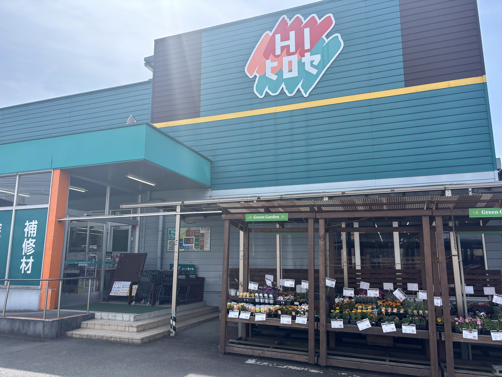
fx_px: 377
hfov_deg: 67.3
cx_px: 251
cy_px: 188
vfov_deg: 53.1
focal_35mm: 26
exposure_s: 1/1949
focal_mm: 5.96
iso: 50
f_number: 1.6
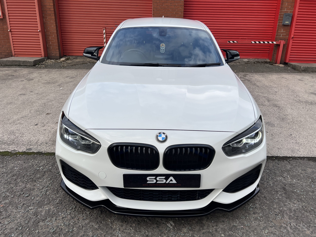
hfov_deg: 67.3
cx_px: 158
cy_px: 118
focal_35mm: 26
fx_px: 237
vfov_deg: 53.1
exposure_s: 1/1266
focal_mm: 5.7
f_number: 1.5
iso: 50
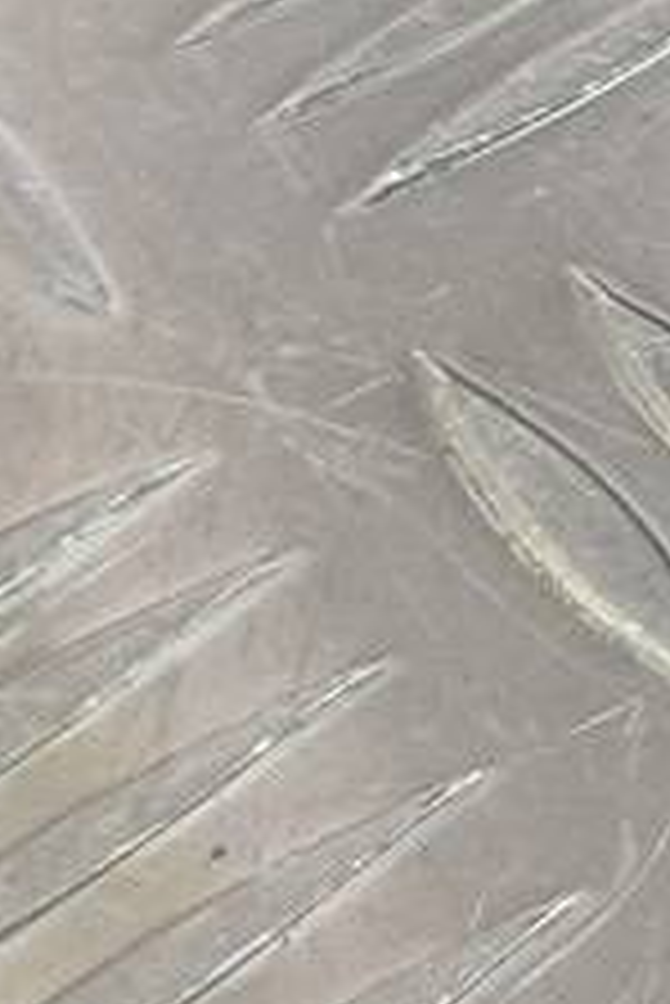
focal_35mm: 129
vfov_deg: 15.0
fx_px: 3595
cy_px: -405
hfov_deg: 9.3
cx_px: 1686
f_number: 1.6
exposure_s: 1/50
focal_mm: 4.11
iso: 95
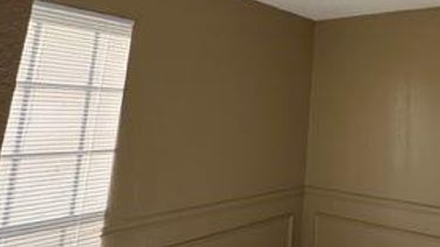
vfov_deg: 32.3
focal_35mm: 35
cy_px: 33
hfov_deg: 51.9
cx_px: 370
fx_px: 408
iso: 40
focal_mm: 2.22
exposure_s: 1/151
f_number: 2.2
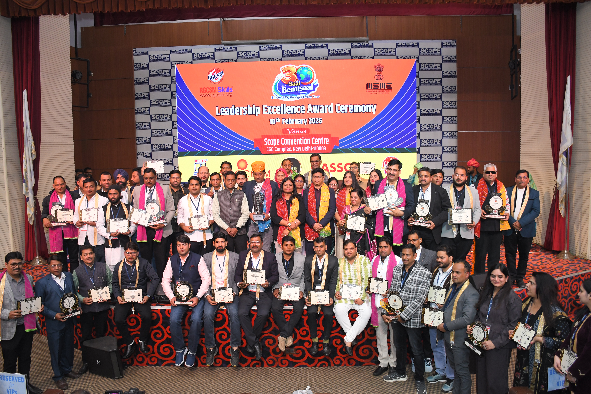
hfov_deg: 67.4
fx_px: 443
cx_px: 296
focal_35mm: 27
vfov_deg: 47.9
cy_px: 197
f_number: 4.5
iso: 1000
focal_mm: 18
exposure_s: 1/100
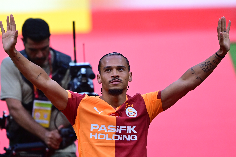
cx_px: 118
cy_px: 78
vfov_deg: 2.3
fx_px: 3933
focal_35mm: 600
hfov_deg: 3.4
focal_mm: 400
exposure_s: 1/640
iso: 1250
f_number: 2.8
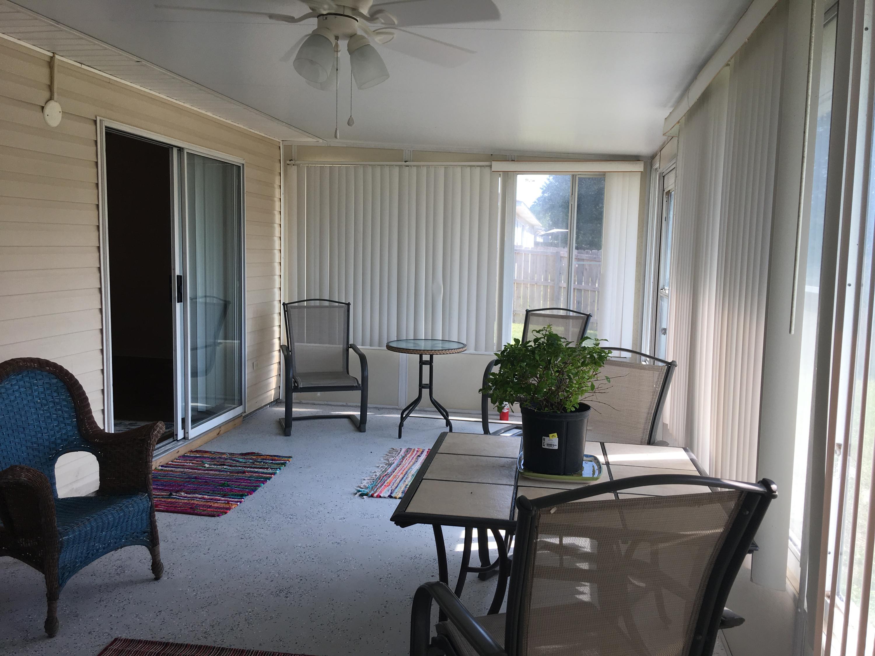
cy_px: 328
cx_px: 438
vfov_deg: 48.2
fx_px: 733
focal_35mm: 29
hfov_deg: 61.7
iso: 25
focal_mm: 4.15
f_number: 2.2
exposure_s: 1/236
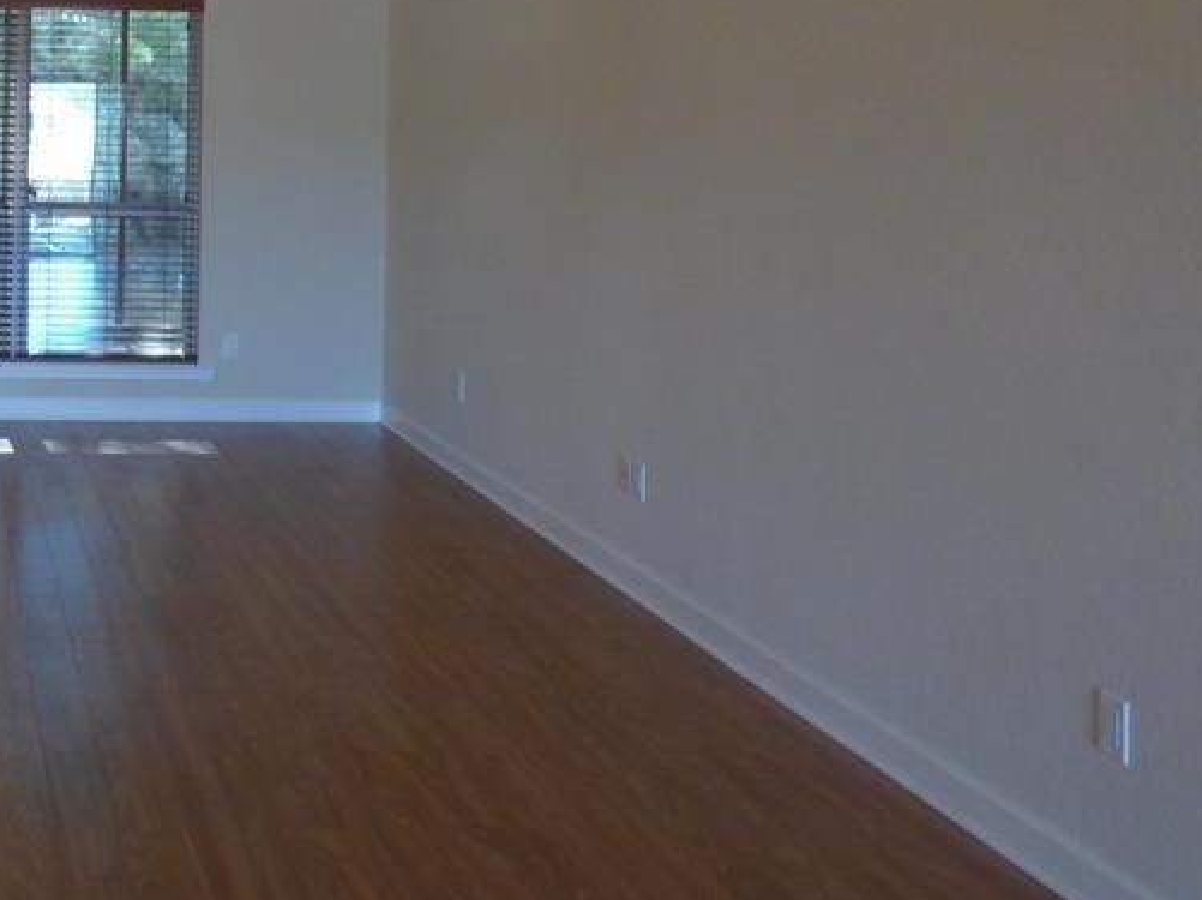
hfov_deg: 37.9
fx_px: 1561
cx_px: 26
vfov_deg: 30.6
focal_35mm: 45
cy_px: 79
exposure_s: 1/60
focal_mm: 3.88
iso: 250
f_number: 2.9
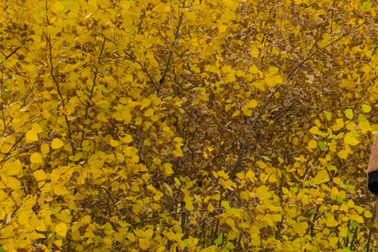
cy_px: 166
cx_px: 1023
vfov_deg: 7.4
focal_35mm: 187
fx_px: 1958
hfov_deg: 9.4
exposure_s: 1/640
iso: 320
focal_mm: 31.6
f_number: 5.6
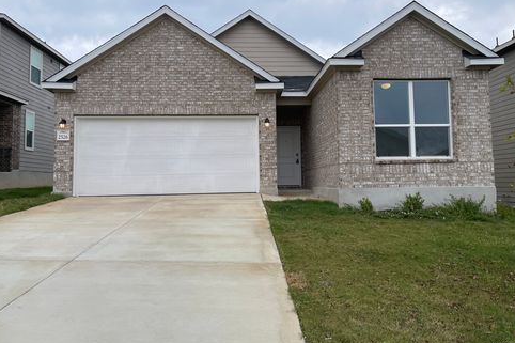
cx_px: 262
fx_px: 386
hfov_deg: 67.4
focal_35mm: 27
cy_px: 154
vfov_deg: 47.8
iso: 32
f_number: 1.6
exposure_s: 1/1795
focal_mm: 5.1
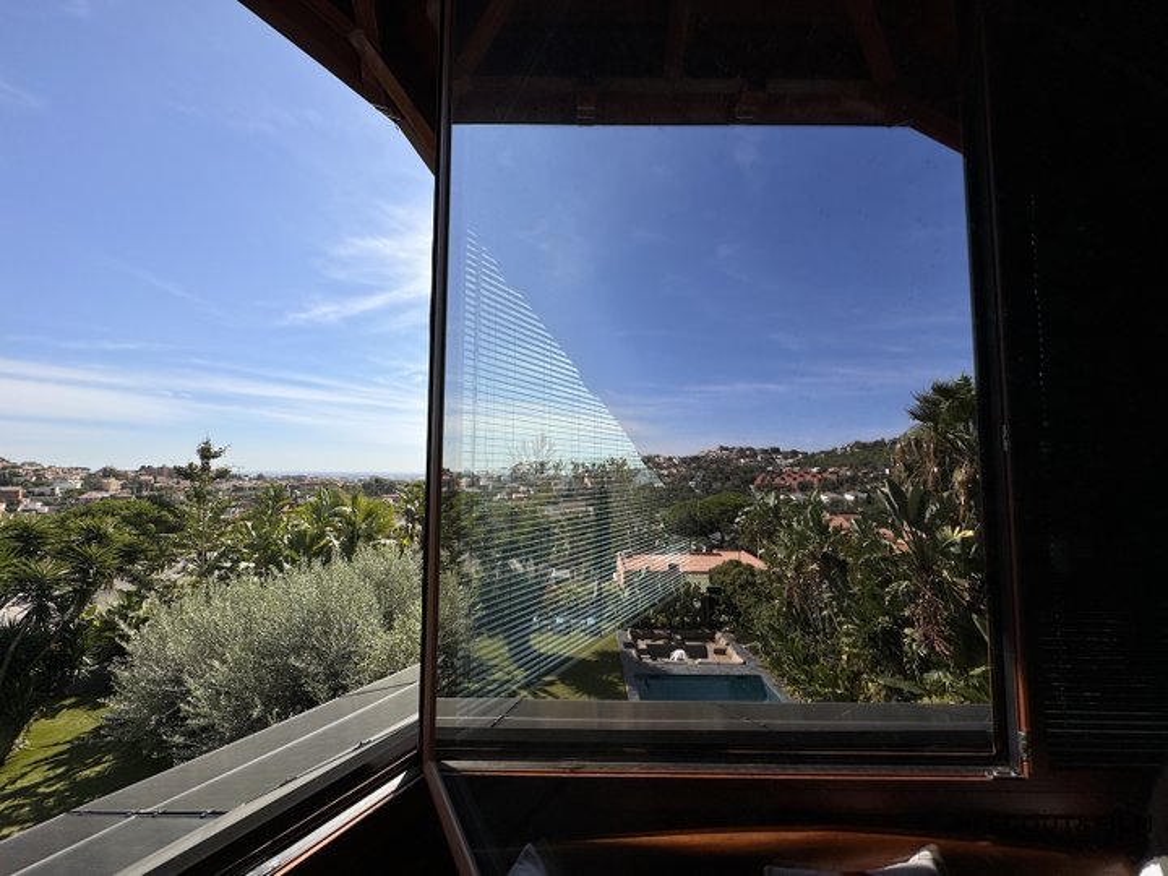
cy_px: 438
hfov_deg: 102.1
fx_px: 472
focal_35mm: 14
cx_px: 584
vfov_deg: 85.7
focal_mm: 2.22
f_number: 2.2
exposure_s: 1/1748
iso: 50
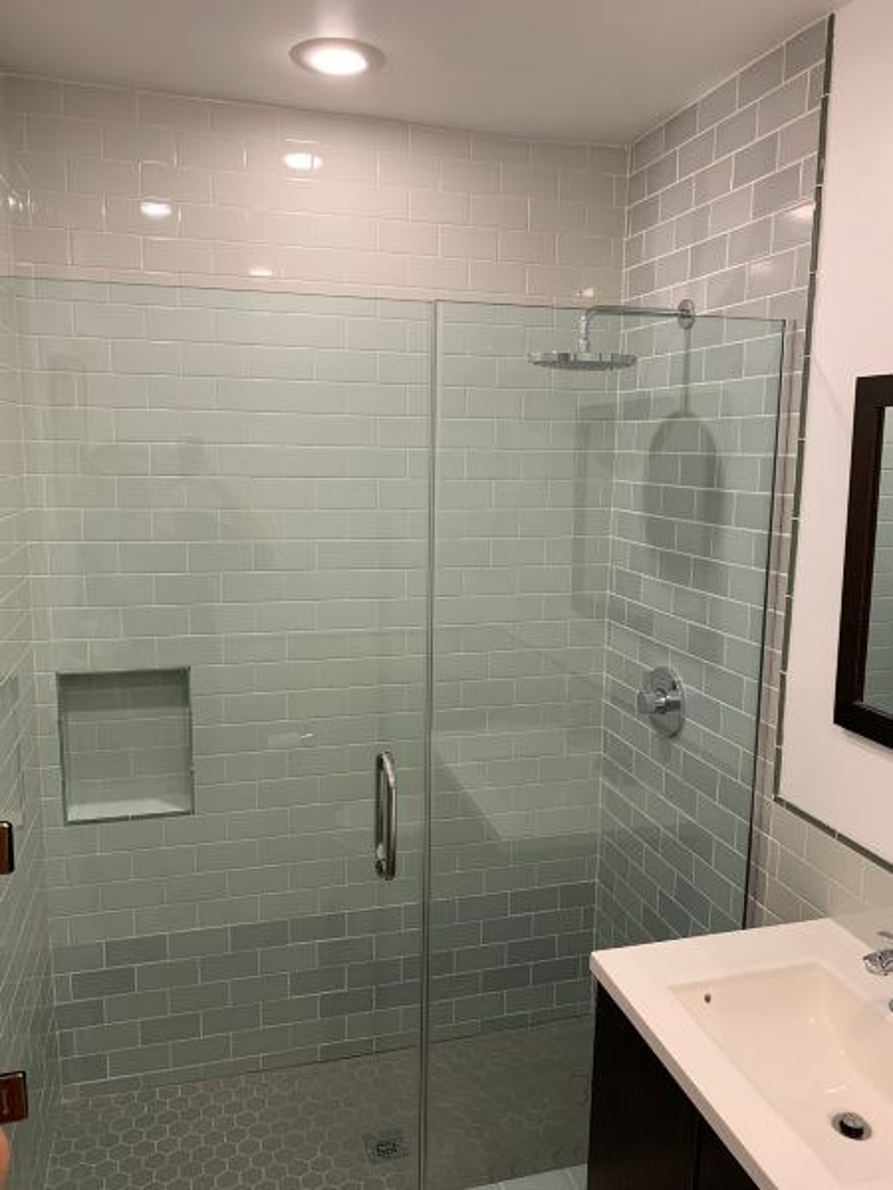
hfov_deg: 53.1
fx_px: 894
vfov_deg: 67.3
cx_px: 446
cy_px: 595
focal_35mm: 26
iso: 160
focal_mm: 4.25
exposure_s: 1/60
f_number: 1.8
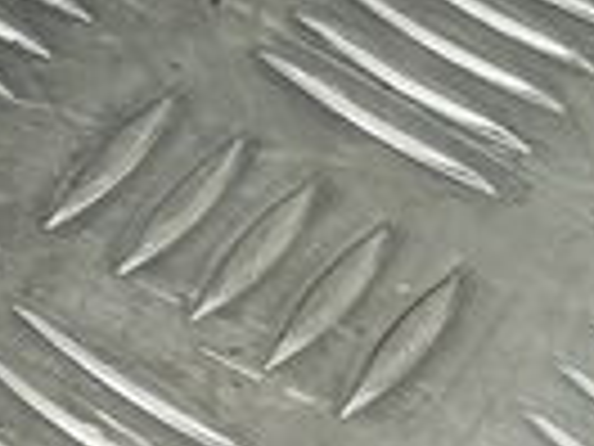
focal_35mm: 178
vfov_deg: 8.1
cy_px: -297
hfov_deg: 8.3
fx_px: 3054
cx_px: -1498
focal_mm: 4.11
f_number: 1.6
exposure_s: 1/50
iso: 96
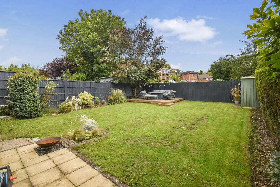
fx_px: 117
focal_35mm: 15
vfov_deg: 77.3
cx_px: 140
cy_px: 94
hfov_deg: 100.4
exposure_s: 1/640
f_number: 10
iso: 400
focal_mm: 10
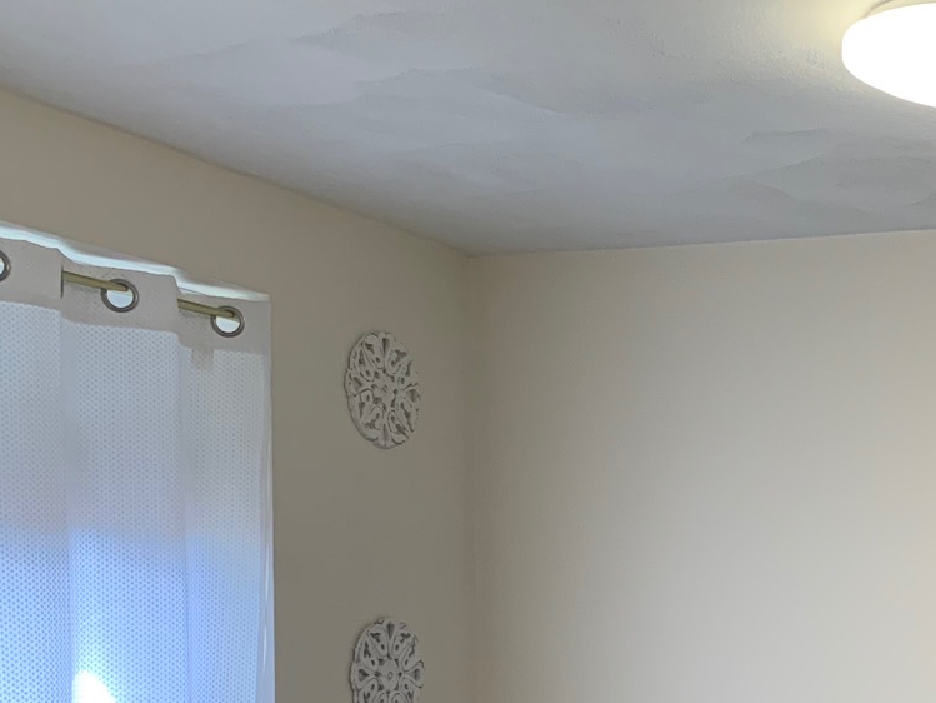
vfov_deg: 20.3
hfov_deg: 24.9
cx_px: 1136
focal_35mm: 70
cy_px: 716
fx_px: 1893
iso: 80
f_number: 1.8
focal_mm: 4.25
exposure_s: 1/120
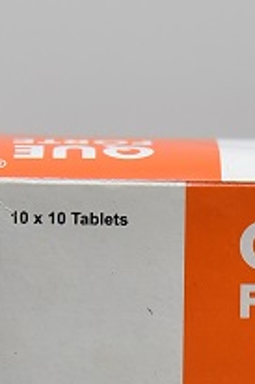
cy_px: 319
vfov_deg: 8.5
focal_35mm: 242
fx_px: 2575
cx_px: 208
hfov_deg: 5.7
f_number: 4.5
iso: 1600
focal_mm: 95
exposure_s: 1/125
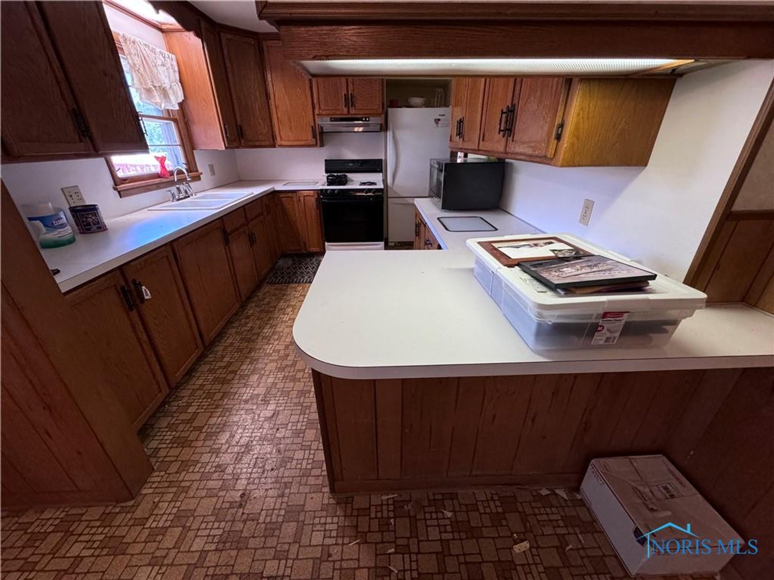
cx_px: 387
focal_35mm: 14
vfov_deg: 85.7
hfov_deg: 102.1
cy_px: 290
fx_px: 313
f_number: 2.2
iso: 320
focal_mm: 2.22
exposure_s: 1/120
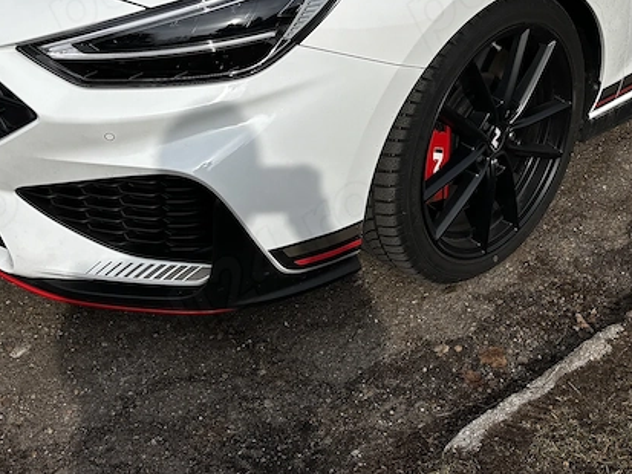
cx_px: 390
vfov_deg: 21.9
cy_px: -60
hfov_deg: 30.6
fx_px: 1151
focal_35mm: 63
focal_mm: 5.96
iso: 50
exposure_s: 1/4082
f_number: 1.6
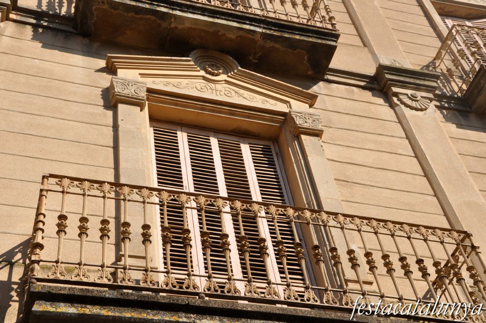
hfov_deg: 36.9
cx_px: 243
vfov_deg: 25.0
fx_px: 728
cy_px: 162
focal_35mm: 54
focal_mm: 36
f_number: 13
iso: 500
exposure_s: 1/640
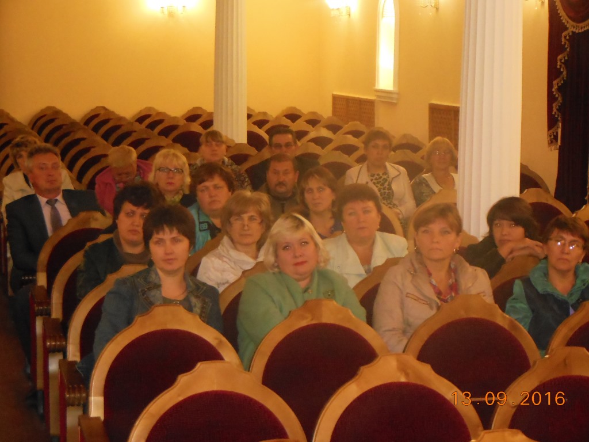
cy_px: 221
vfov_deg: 17.0
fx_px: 1480
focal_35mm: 87
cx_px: 294
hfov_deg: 22.5
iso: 1600
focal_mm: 15.5
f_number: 4.6
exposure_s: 1/60
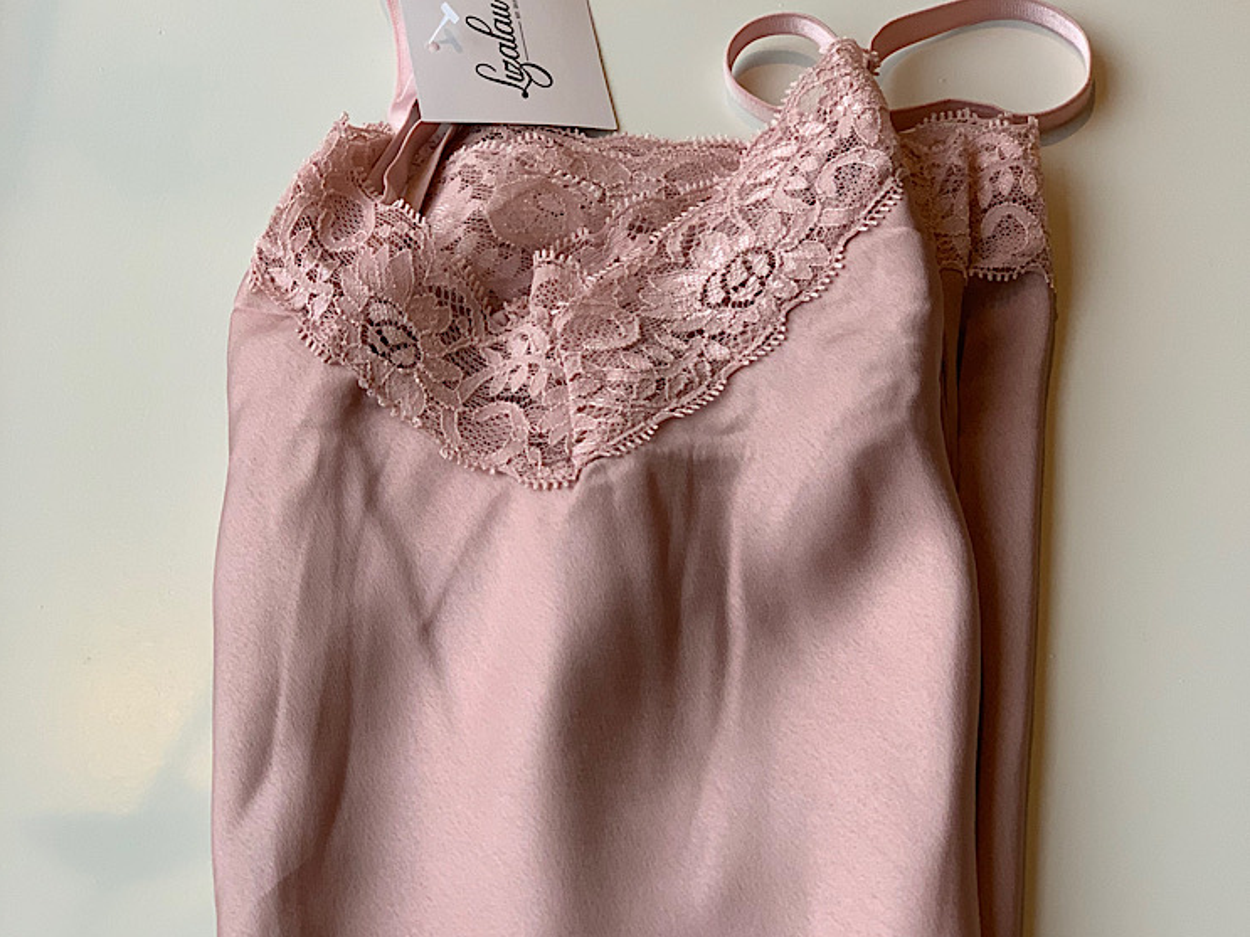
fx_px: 2527
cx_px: 626
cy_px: 558
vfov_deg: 21.0
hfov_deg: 27.8
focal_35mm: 70
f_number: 2.4
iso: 125
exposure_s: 1/119
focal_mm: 6
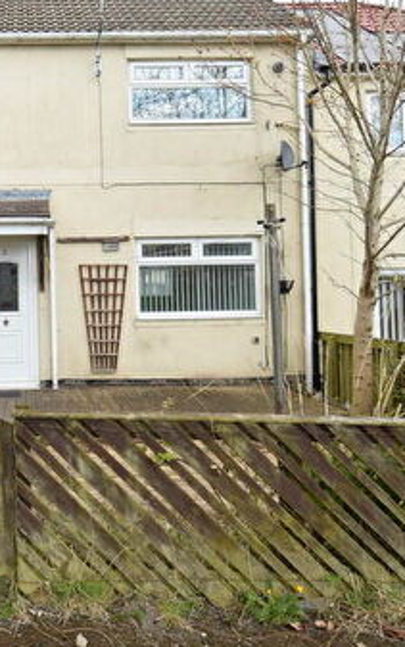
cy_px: 229
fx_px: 644
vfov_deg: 52.5
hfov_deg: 33.0
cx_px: 36
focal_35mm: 37
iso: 100
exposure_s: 1/160
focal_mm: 11.5
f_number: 6.3
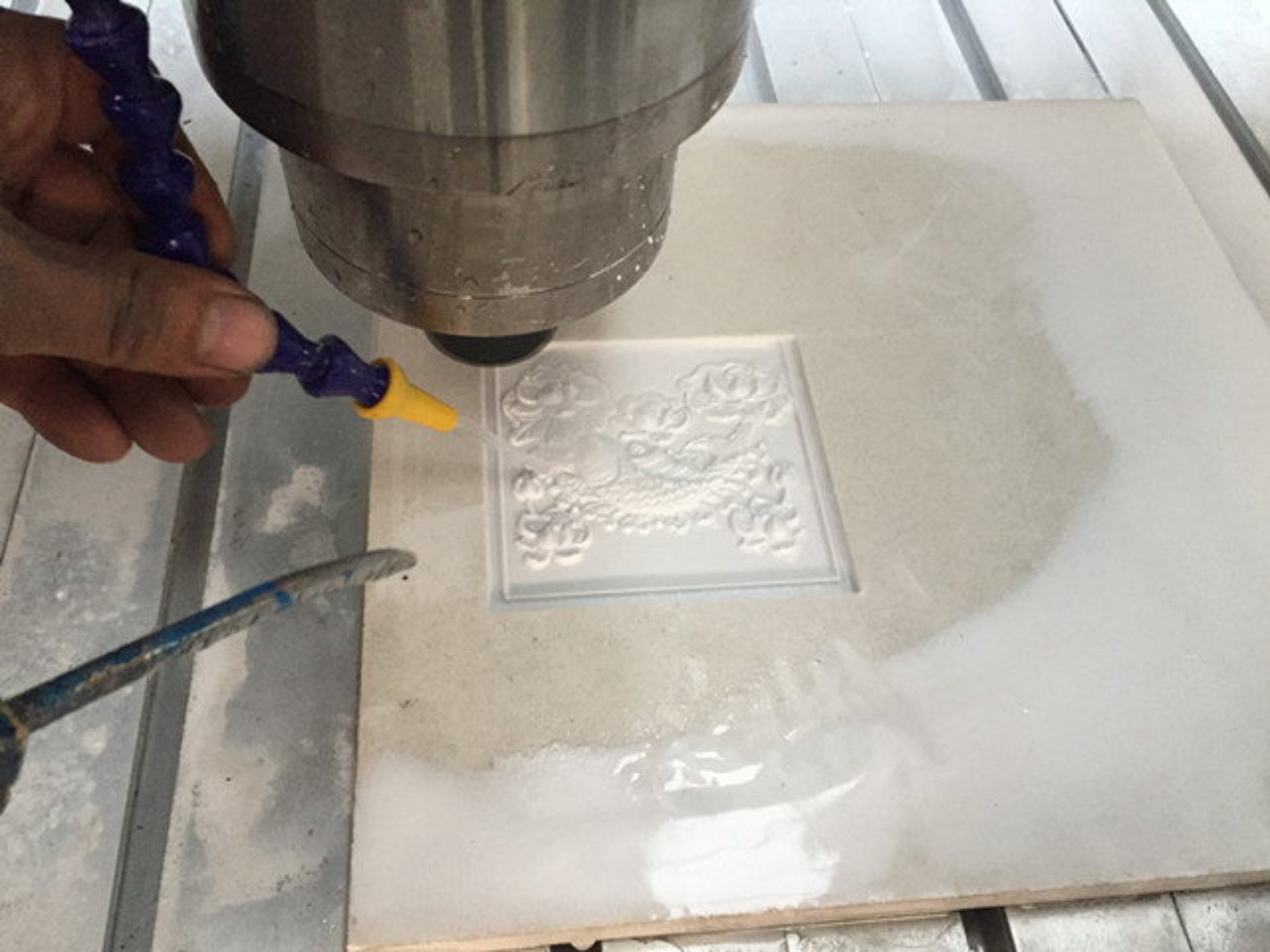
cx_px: 635
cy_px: 476
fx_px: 1064
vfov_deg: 48.2
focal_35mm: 29
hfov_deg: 61.7
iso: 250
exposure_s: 1/24
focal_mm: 4.15
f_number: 2.2
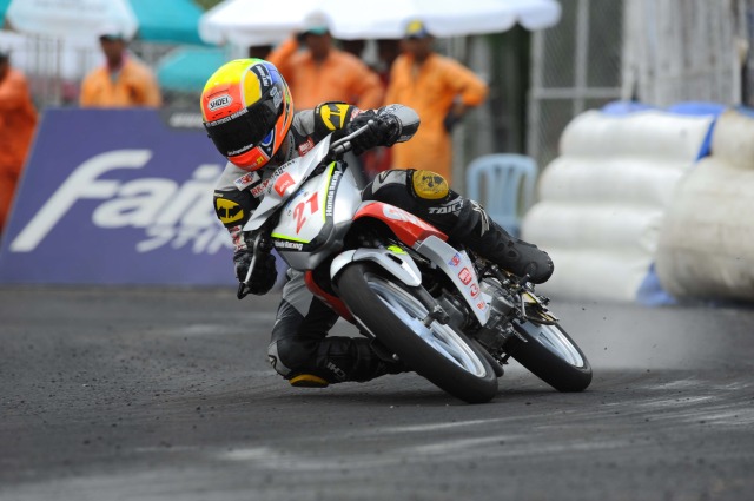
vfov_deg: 3.4
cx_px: 377
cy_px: 250
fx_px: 8367
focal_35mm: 400
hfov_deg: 5.2
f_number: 7.1
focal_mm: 400
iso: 125
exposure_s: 1/500
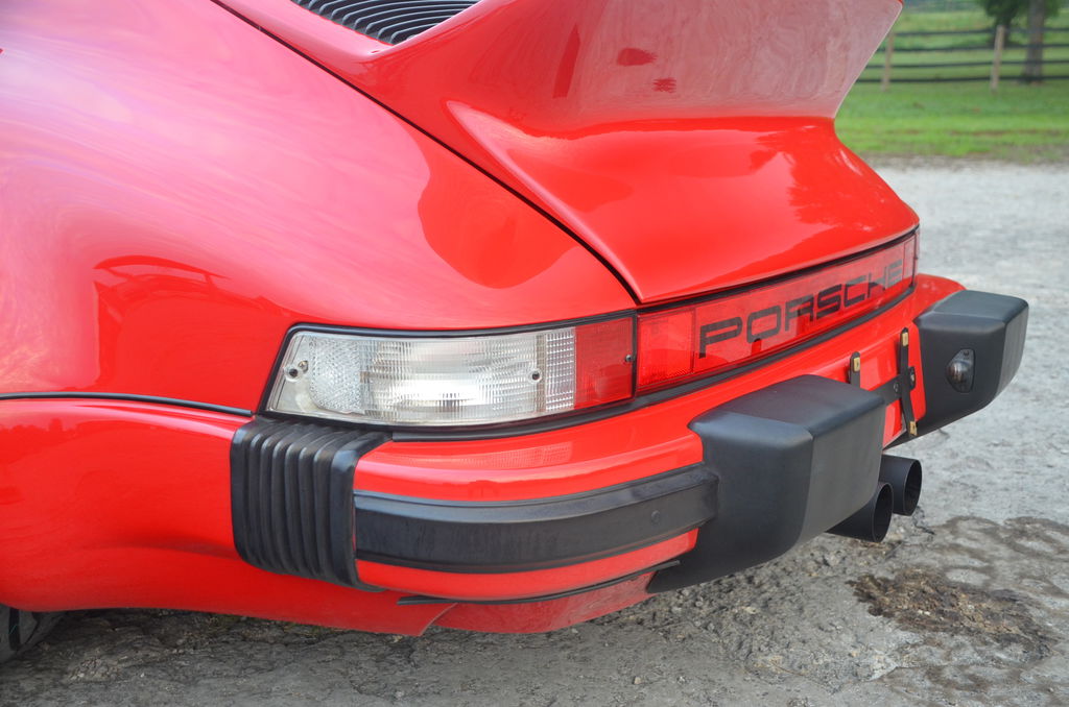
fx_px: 1156
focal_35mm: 39
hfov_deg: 49.6
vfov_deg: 34.1
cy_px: 354
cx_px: 534
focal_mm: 26
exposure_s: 1/60
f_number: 3.8
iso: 800
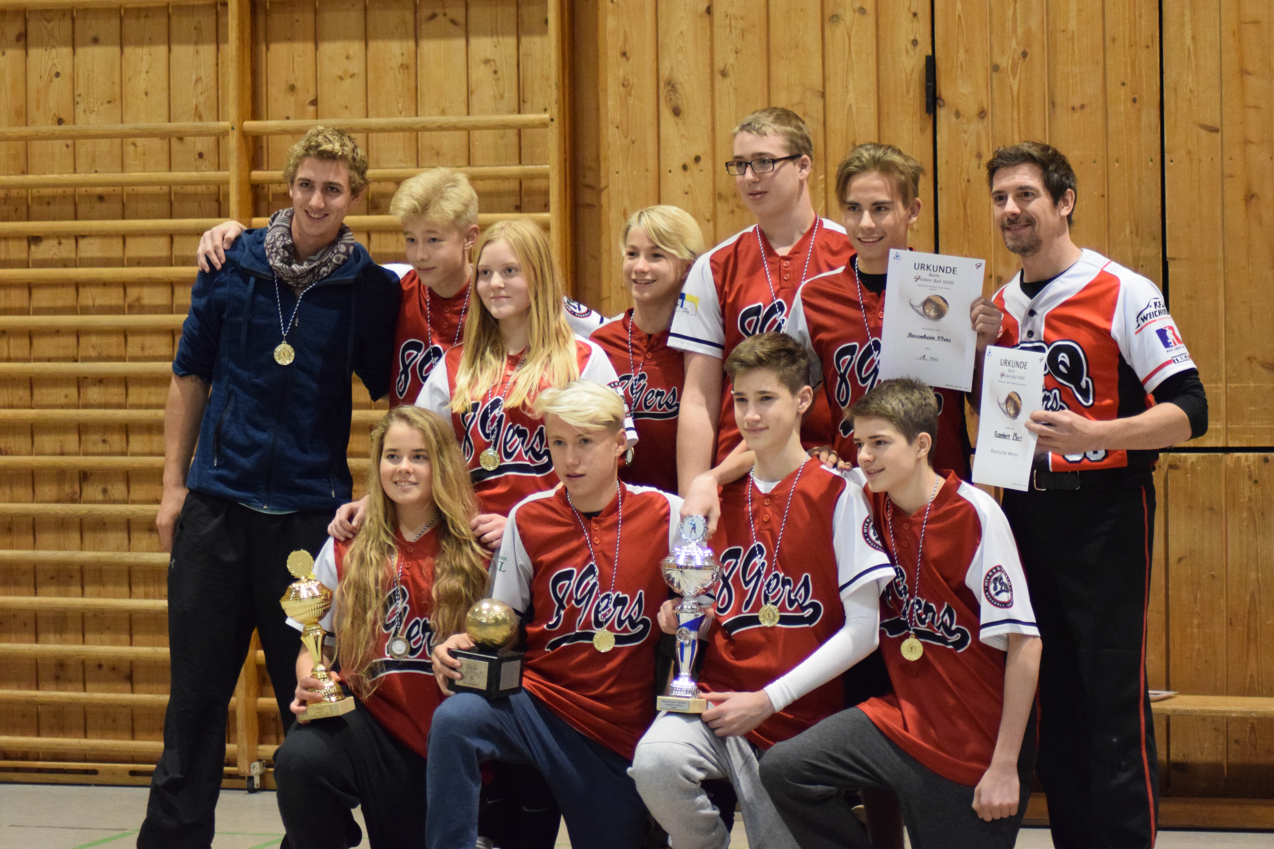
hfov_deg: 19.5
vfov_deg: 13.0
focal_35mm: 105
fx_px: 3716
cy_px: 424
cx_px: 637
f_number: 4
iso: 4500
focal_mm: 70
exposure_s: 1/125
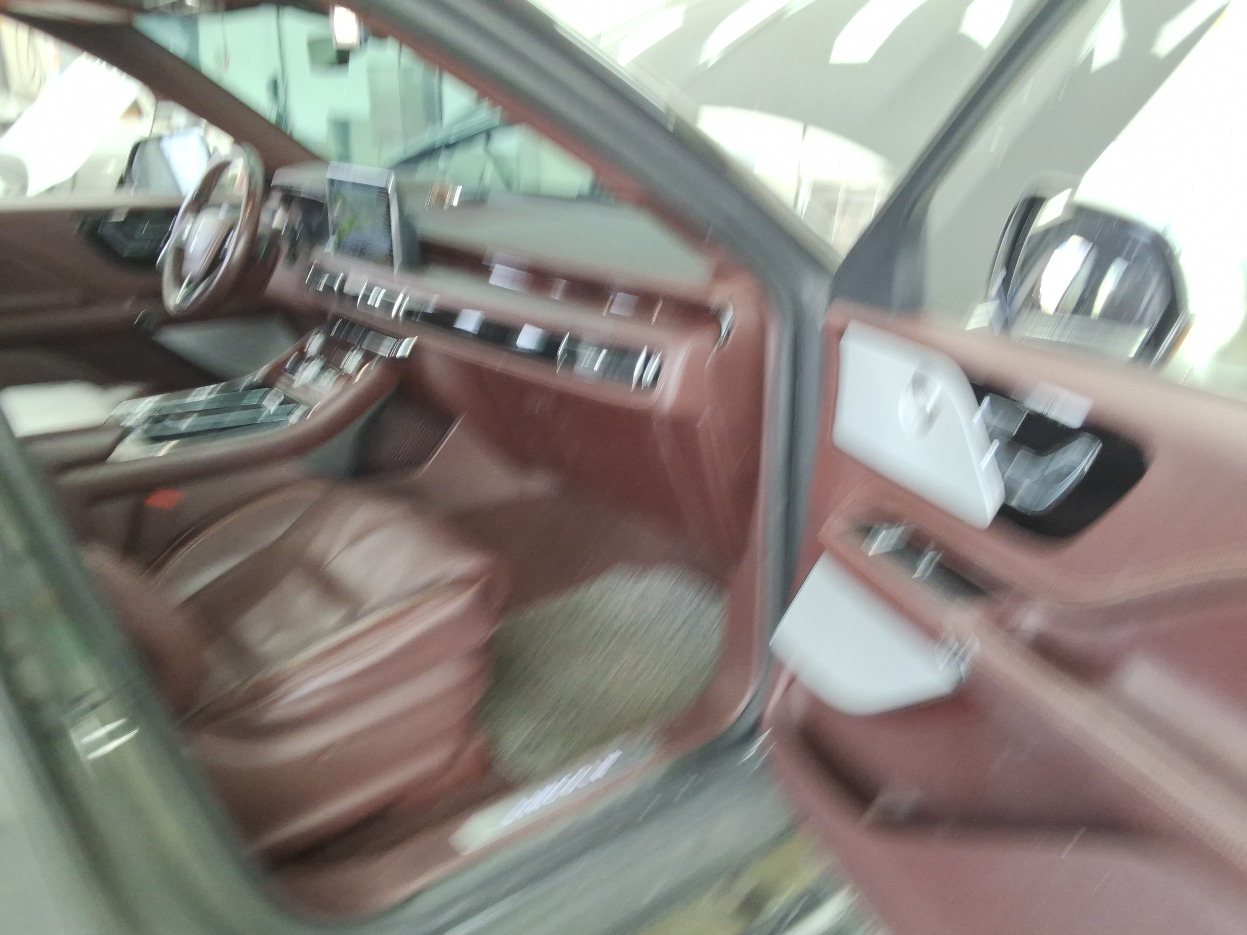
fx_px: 1009
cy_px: 468
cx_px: 624
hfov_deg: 63.4
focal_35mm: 28
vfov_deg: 49.7
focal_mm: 2.91
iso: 65
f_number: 1.9
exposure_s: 1/40
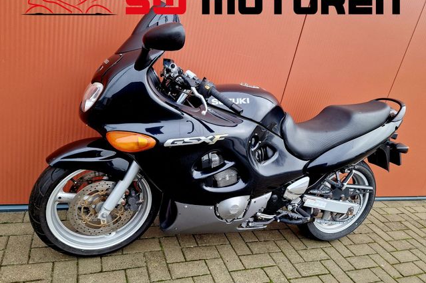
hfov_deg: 73.8
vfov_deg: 53.1
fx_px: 284
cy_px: 141
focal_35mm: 24
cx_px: 213
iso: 125
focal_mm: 6.4
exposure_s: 1/182
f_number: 1.8
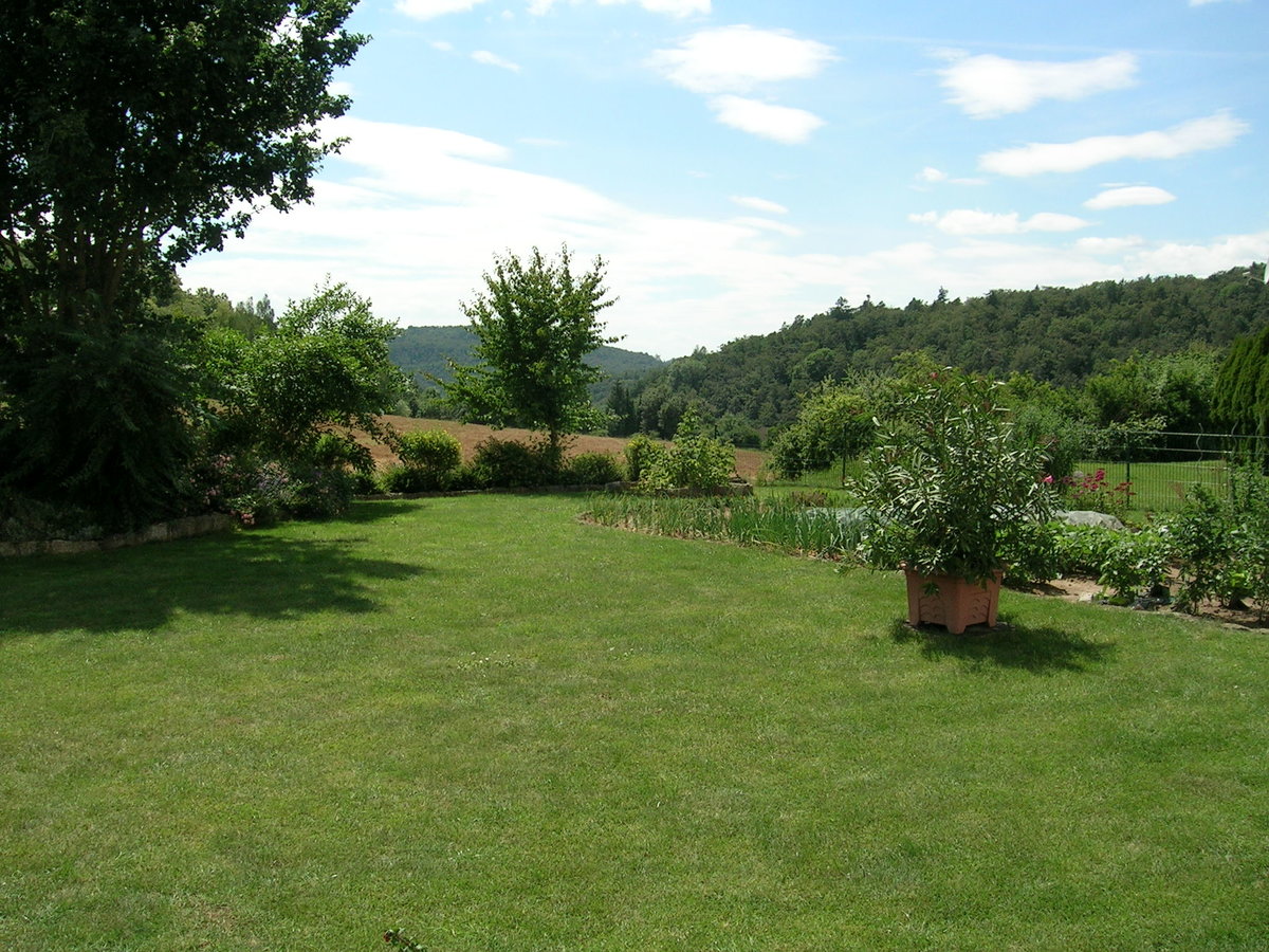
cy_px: 476
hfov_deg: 52.6
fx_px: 1283
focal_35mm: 35
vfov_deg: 40.7
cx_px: 634
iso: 50
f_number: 4.8
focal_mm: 5.4
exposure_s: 1/532
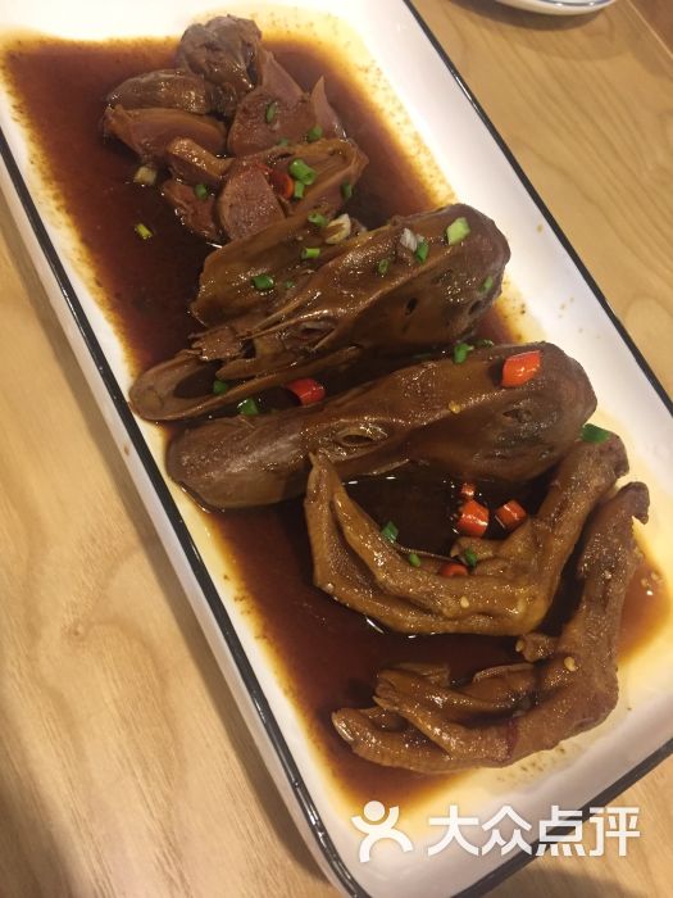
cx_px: 336
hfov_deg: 48.2
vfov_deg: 61.7
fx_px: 752
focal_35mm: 29
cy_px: 449
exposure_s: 1/33
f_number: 2.2
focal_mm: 4.15
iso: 320
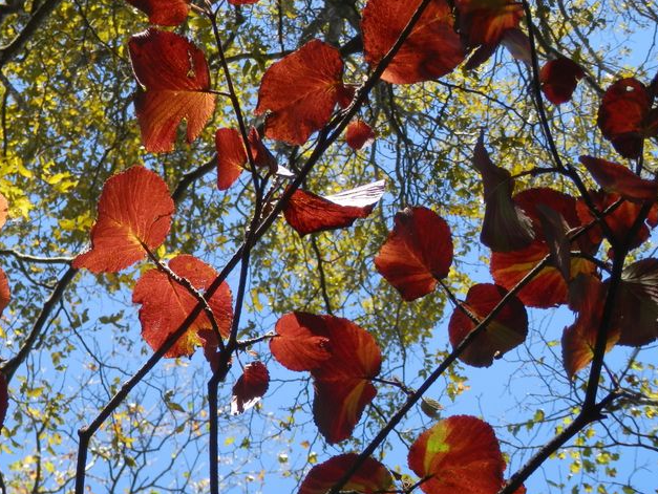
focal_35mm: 102
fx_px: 1940
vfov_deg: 14.5
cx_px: 254
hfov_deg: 19.2
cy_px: 197
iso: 80
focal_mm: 14.4
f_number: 4.6
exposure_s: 1/125
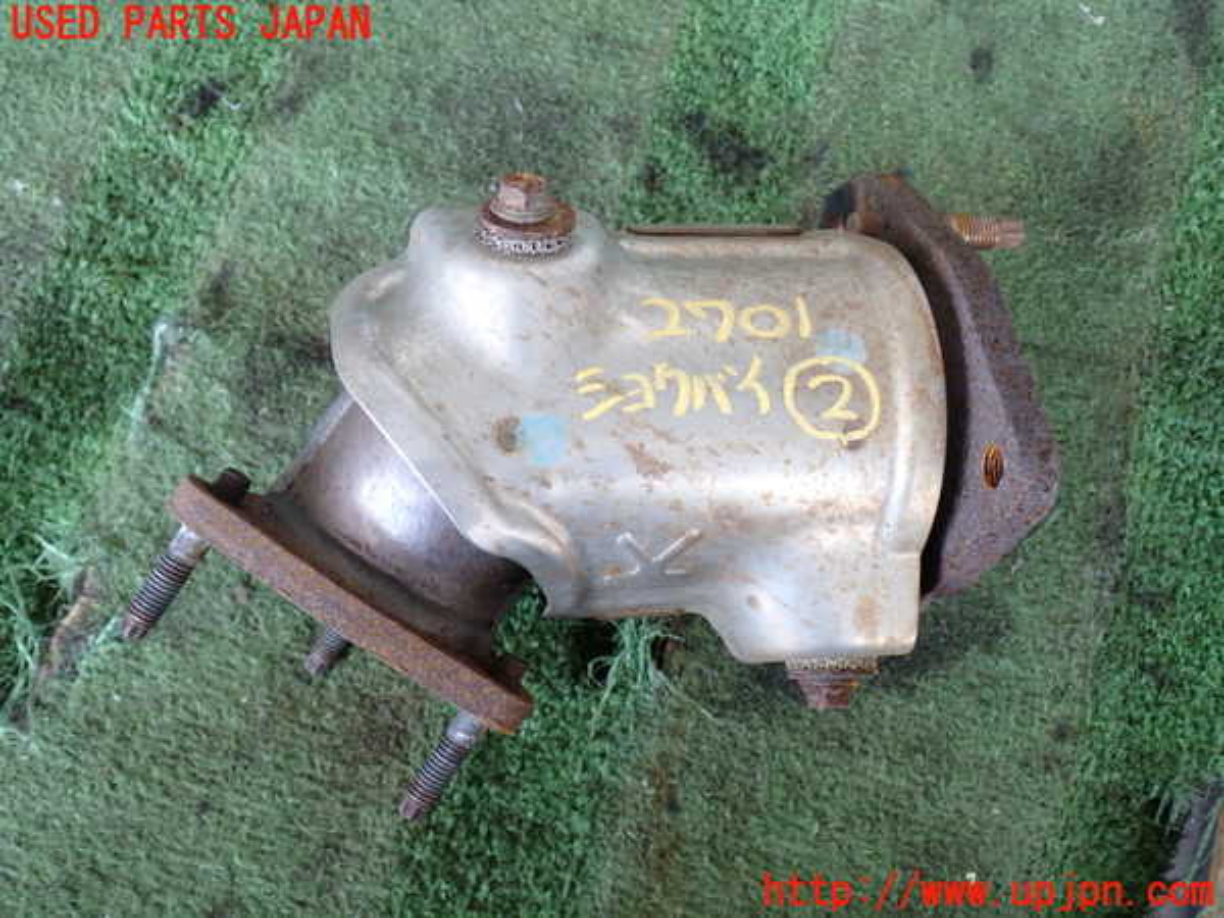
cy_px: 459
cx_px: 612
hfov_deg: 49.0
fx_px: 1344
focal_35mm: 38
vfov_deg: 37.7
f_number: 2.7
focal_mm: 6.83
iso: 200
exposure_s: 1/50
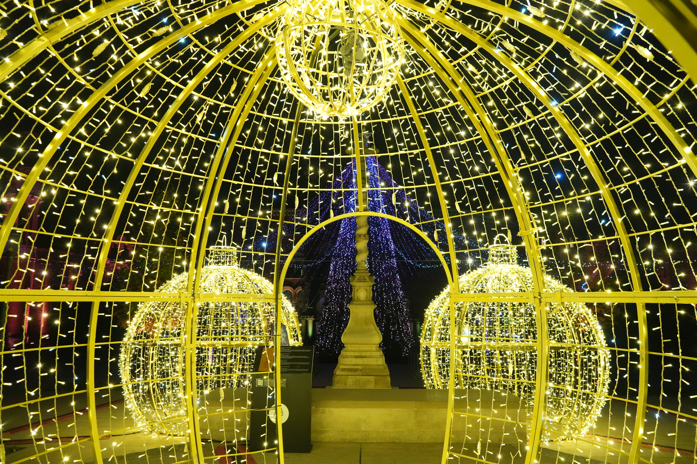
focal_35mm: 24
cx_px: 348
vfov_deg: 53.1
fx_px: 465
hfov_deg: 73.7
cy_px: 232
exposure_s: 1/125
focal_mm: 24
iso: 10000
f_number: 5.6
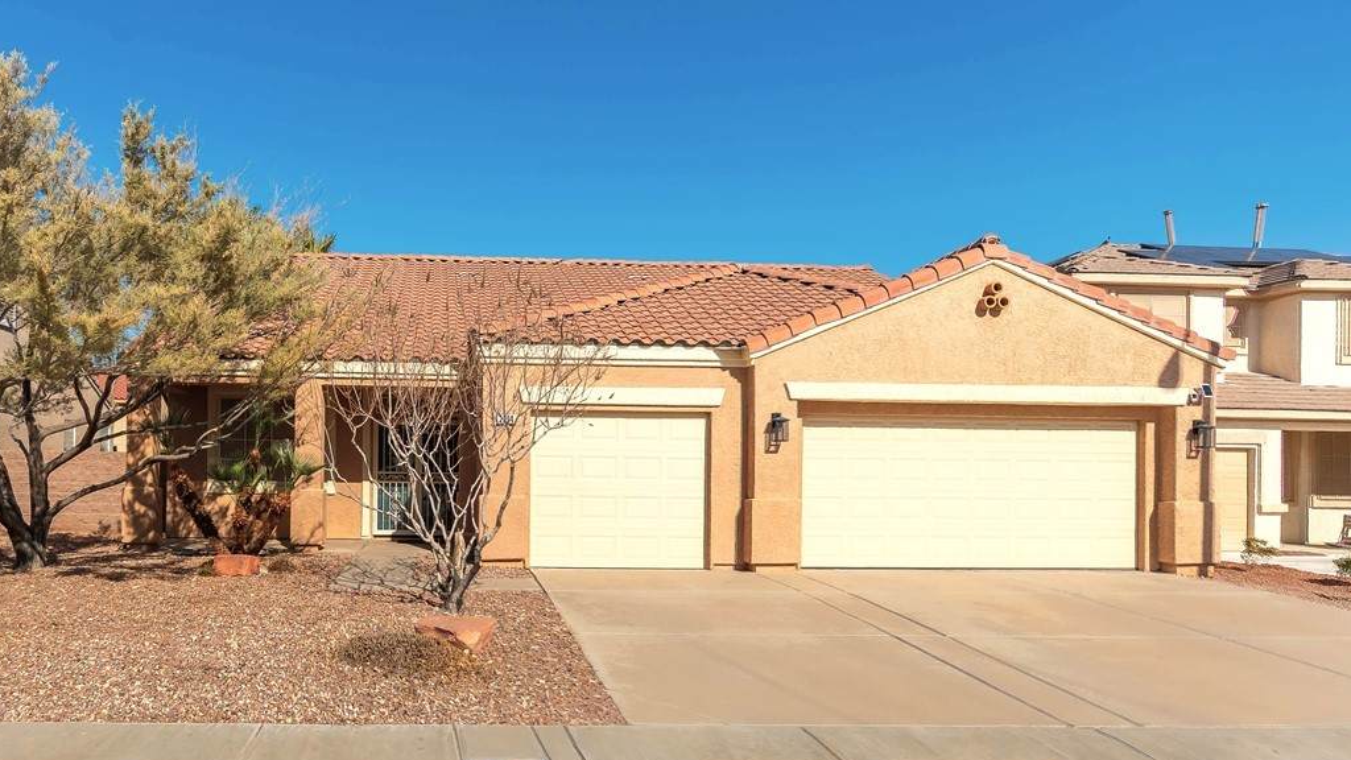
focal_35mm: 20
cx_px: 666
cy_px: 392
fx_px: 716
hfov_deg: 86.6
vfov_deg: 55.9
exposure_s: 1/8000
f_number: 10
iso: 400
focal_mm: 18
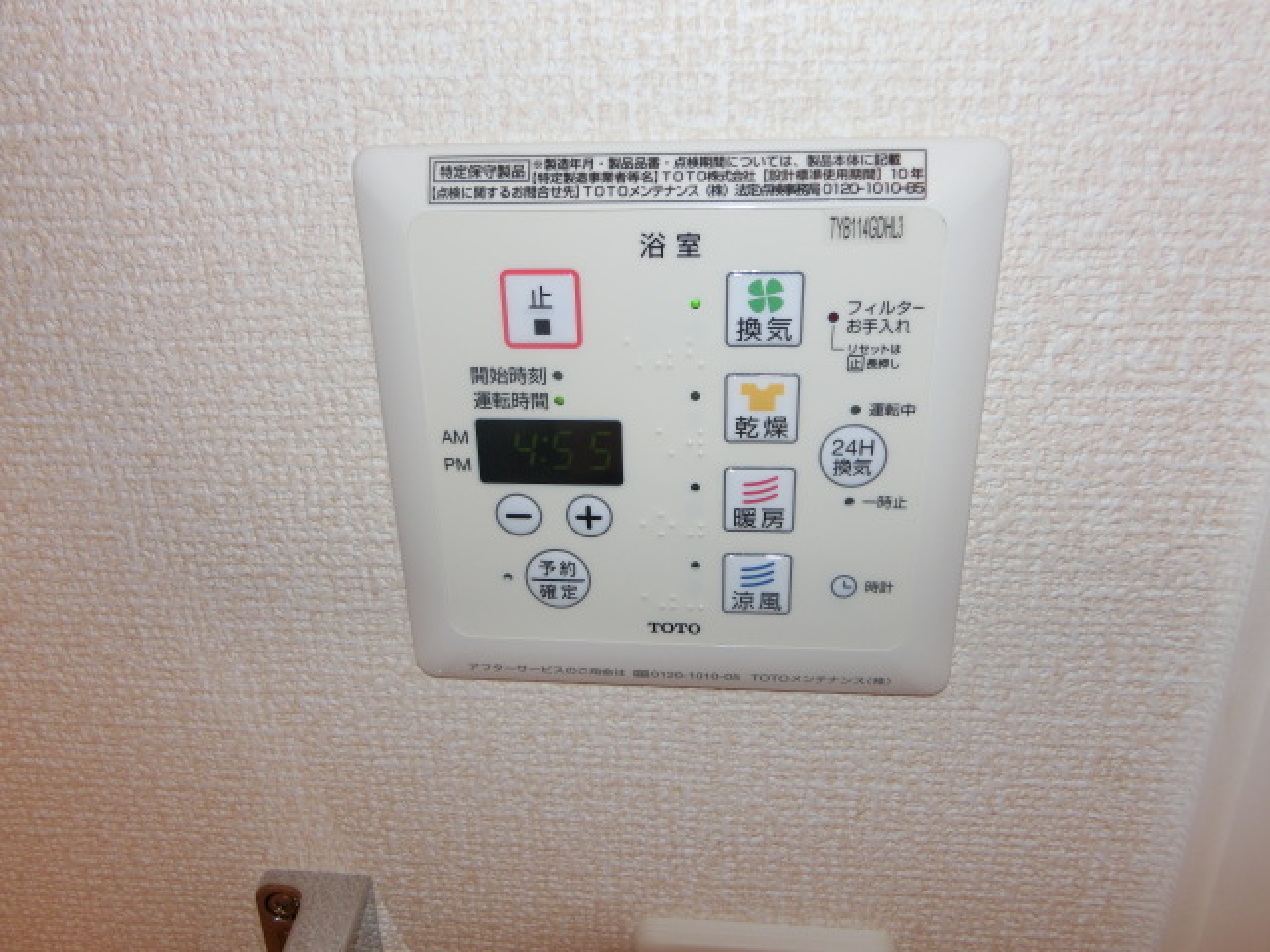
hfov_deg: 69.4
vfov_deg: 54.9
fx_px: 917
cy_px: 476
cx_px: 635
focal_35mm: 25
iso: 80
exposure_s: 1/40
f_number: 3.5
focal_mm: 4.5
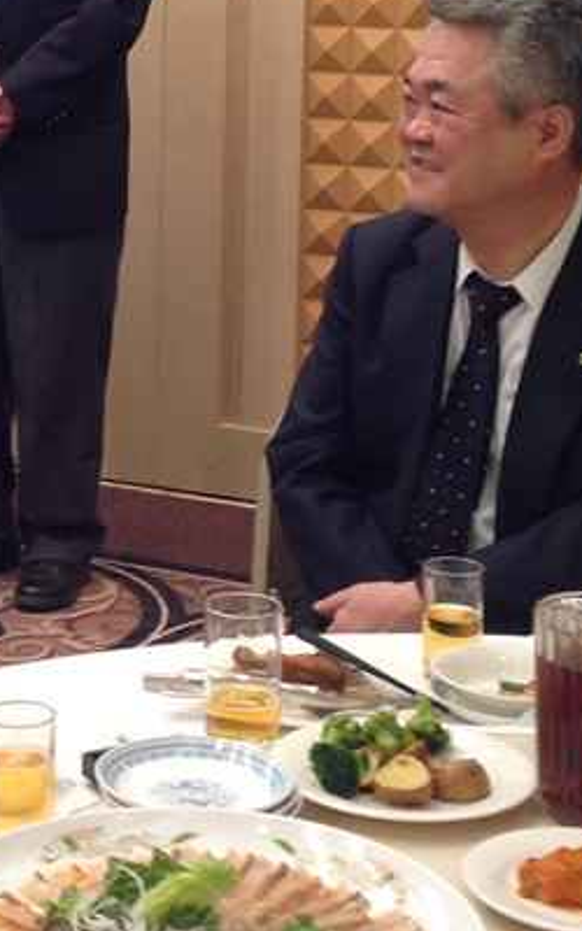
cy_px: 161
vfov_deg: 21.3
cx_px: -1
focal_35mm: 96
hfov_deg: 13.4
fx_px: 2436
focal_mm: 4.28
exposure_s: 1/17
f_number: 2.4
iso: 50
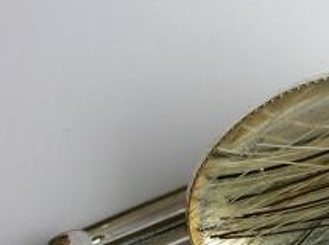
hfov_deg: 11.9
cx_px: 285
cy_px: 193
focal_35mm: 166
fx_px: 1573
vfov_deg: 8.9
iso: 50
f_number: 6.9
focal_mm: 13
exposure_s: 1/15.7
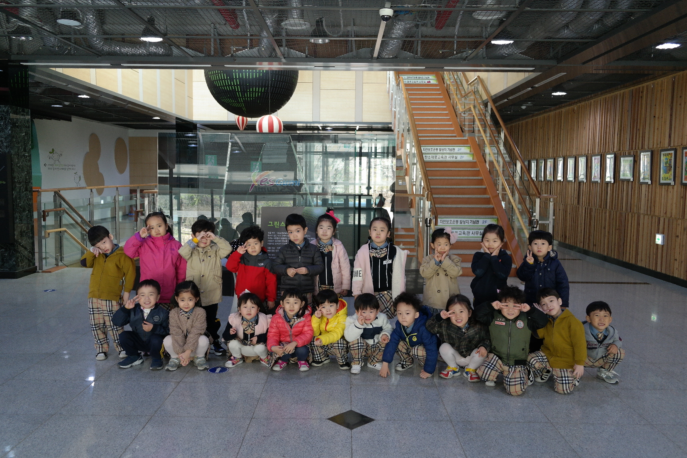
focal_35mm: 30
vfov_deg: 43.6
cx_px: 344
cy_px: 229
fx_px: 572
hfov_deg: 61.9
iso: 400
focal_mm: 20
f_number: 3.5
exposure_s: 1/40
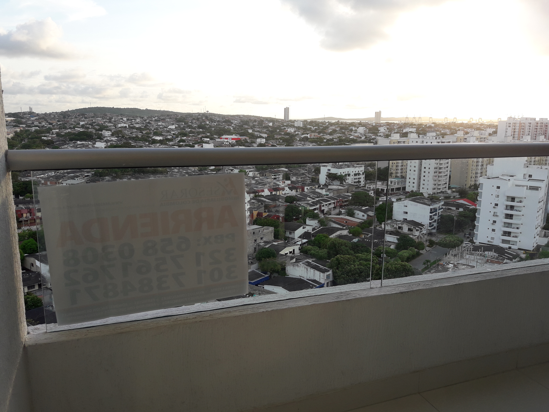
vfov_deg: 49.7
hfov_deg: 63.4
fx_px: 444
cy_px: 206
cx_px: 274
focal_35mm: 28
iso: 40
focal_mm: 3.7
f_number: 1.9
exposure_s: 1/410
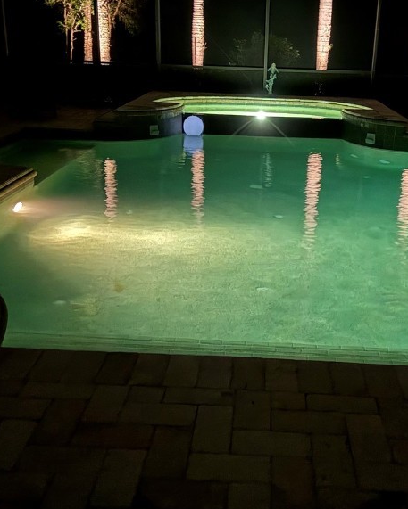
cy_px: 251
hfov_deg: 35.5
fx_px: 634
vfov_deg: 43.8
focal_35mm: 42
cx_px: 247
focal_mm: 6.76
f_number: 1.78
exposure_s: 1/9
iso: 2000
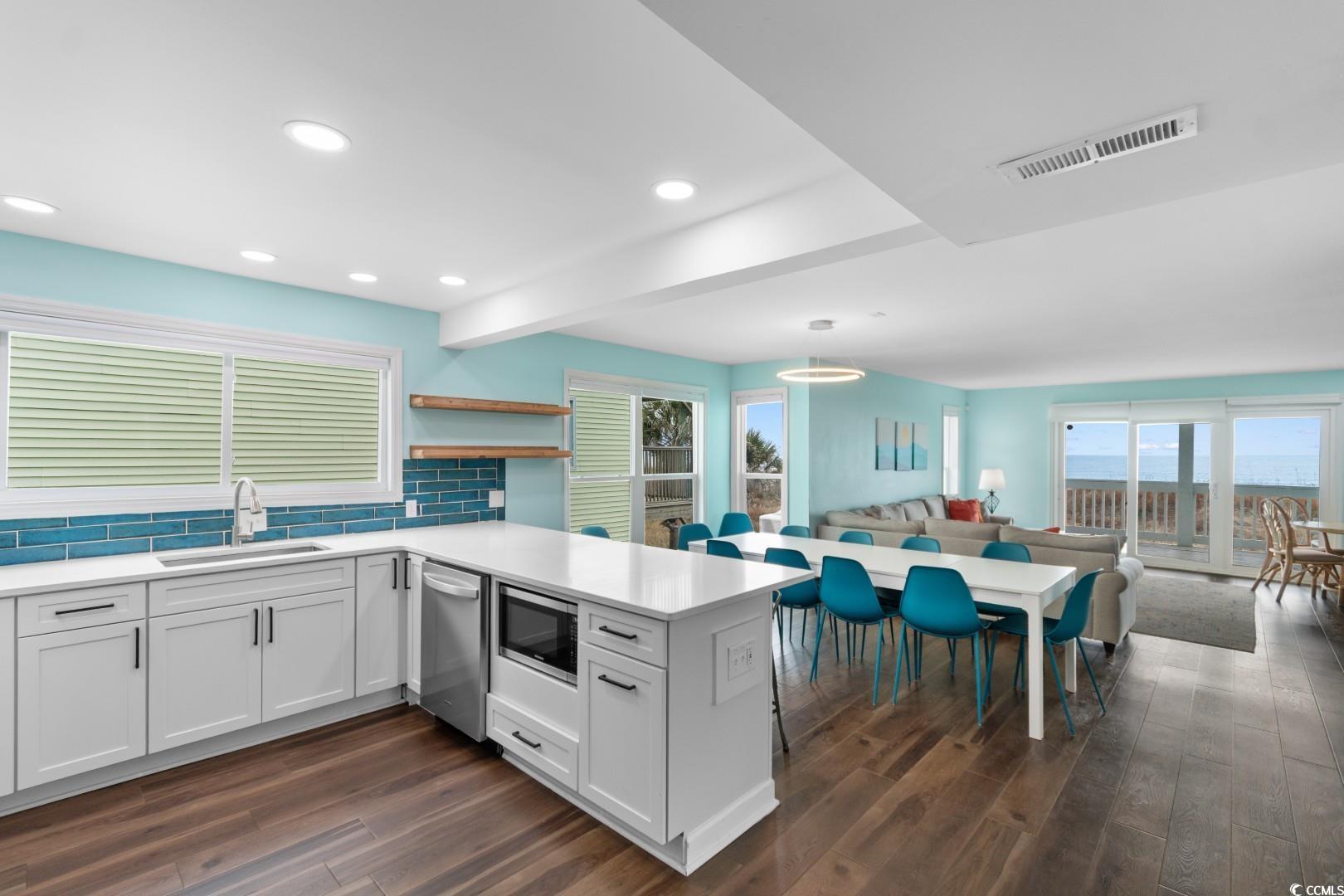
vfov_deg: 77.3
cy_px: 448
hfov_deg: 100.4
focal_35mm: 15
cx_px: 672
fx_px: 560
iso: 100
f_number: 4.5
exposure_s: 1/30
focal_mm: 10
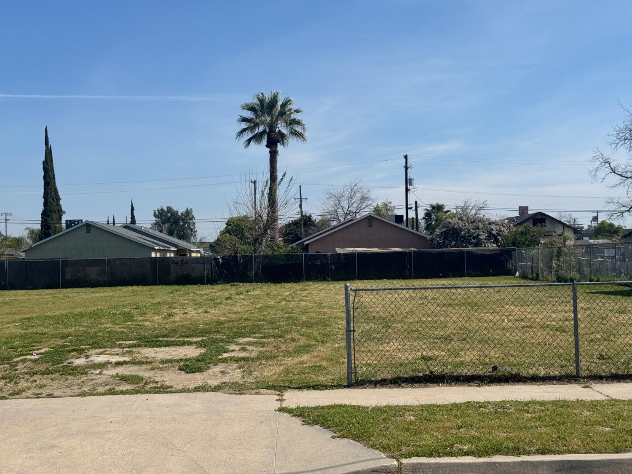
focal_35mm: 48
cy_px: 237
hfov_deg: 39.7
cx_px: 316
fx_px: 876
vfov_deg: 30.3
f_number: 1.78
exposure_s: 1/6410
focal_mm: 6.76
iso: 64
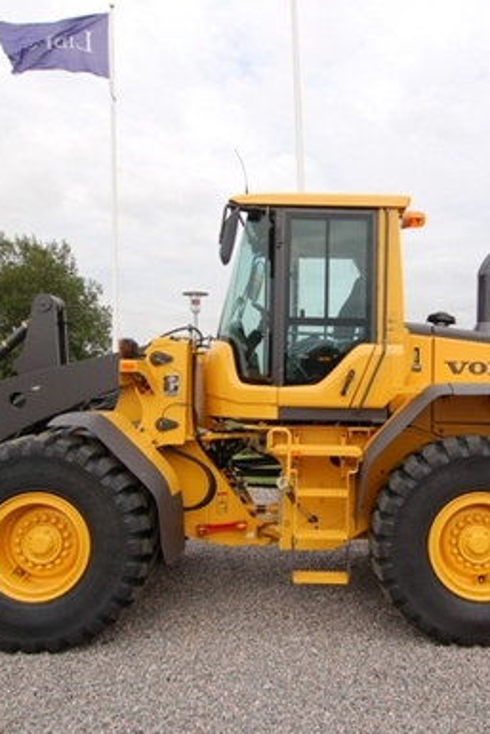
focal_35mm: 28
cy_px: 373
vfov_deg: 65.4
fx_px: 571
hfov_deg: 45.7
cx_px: 330
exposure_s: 1/250
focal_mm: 12
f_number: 8
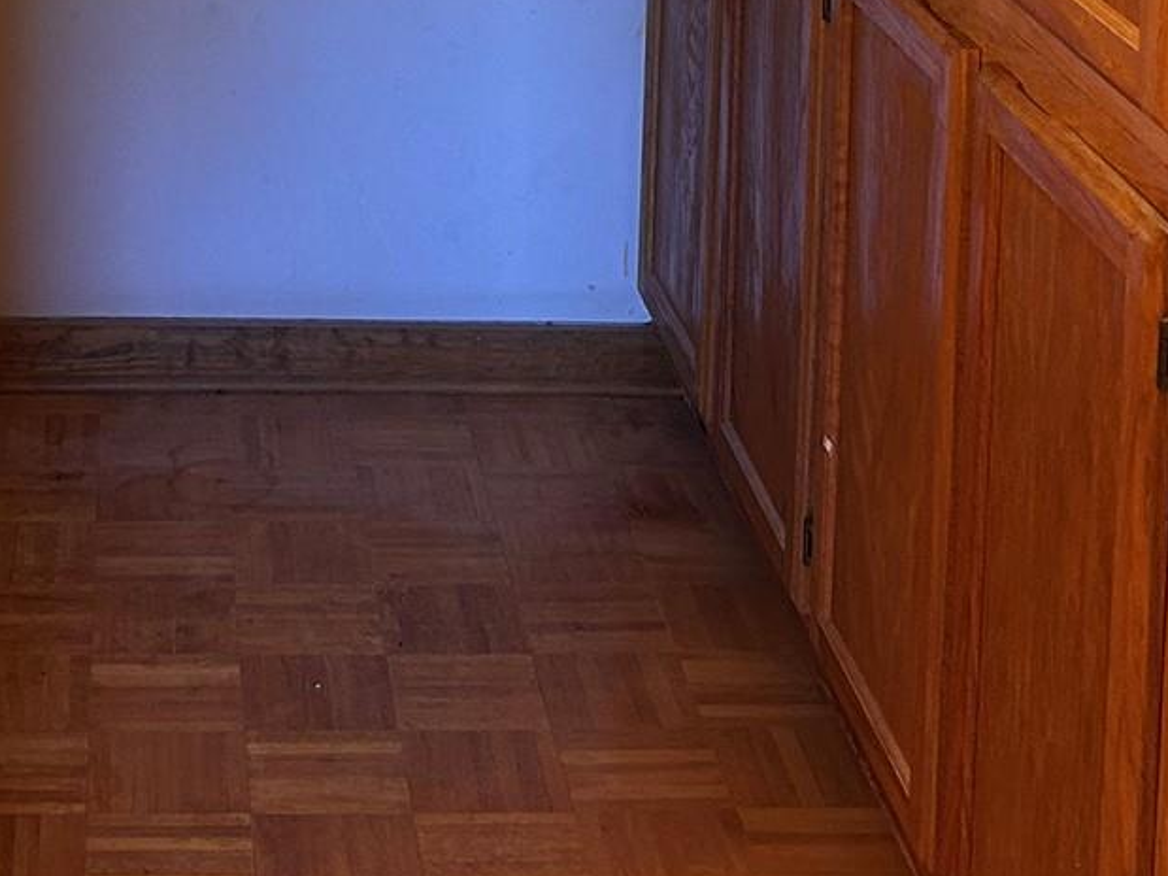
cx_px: 357
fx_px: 2901
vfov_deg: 15.8
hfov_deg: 22.6
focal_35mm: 86
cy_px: -446
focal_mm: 5.7
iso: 160
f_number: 1.5
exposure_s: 1/60
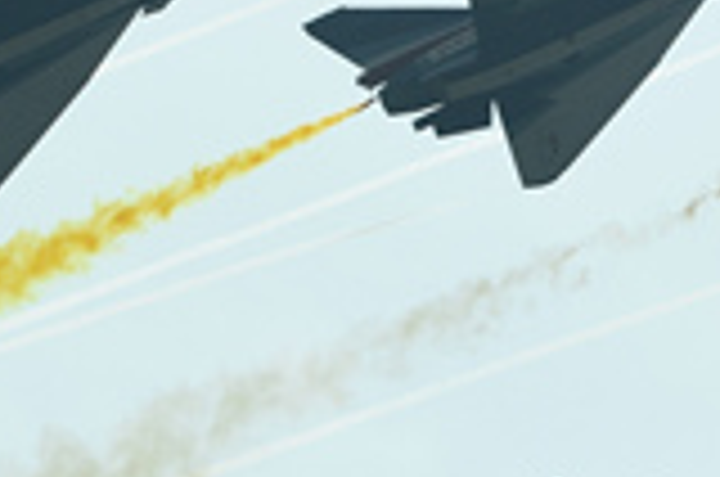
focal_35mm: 1003
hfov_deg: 2.1
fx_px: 20020
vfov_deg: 1.4
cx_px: 117
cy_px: 724
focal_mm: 200
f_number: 8
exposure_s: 1/2000
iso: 200
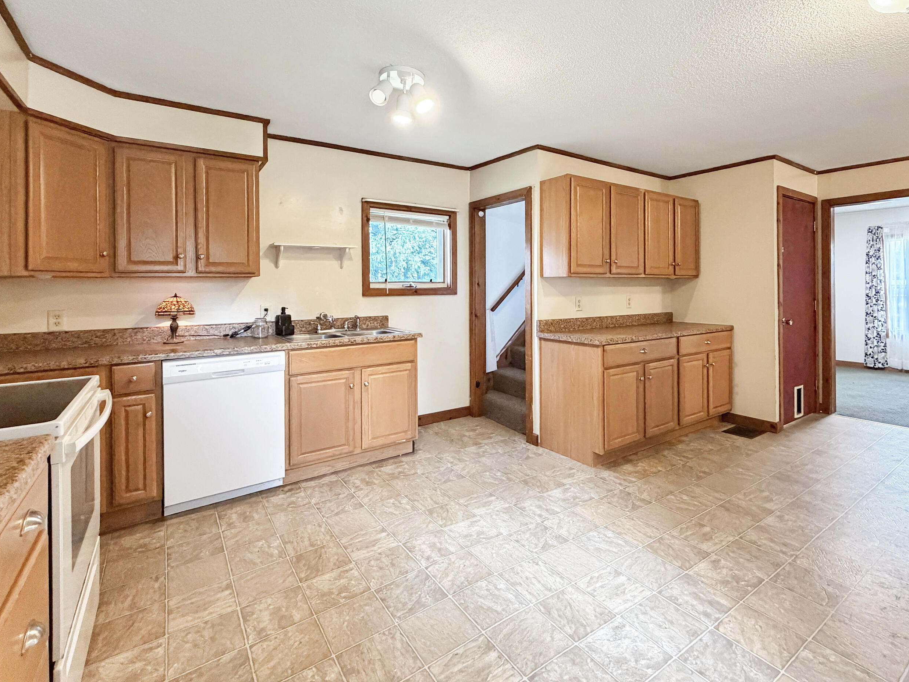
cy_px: 278
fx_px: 446
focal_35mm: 17
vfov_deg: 74.0
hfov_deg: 90.9
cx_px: 483
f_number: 2.2
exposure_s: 1/60
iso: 500
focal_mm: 2.22
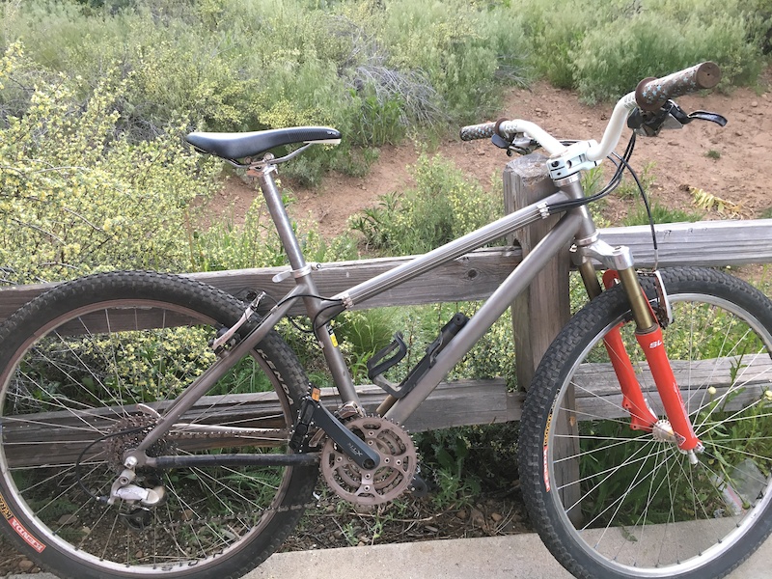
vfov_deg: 48.2
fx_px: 647
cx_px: 386
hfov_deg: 61.7
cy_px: 290
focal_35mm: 29
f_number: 2.2
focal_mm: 4.15
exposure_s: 1/30
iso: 50
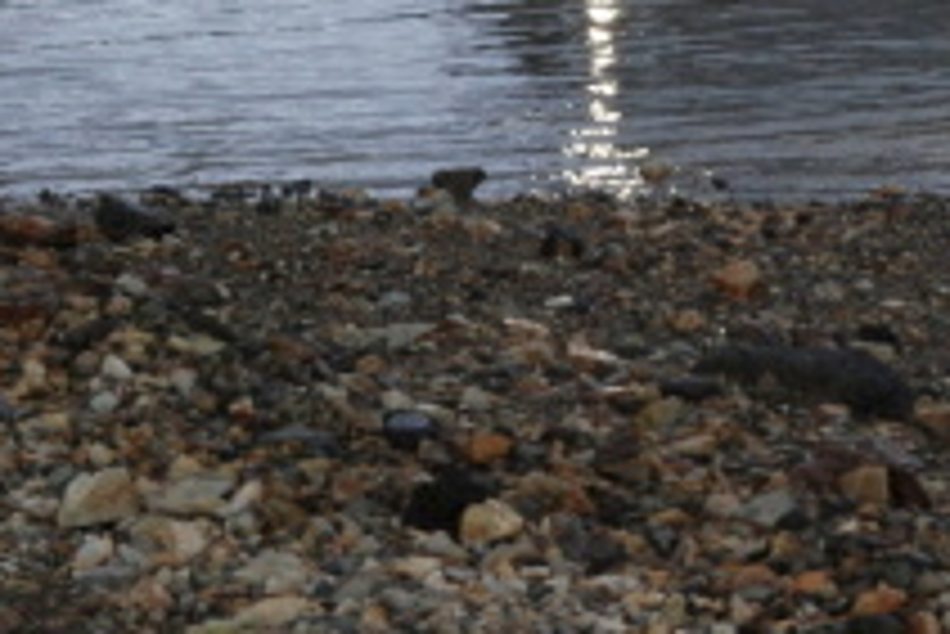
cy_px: -223
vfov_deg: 6.2
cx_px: 801
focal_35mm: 220
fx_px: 5809
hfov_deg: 9.3
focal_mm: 50
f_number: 8
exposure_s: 1/250
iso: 400
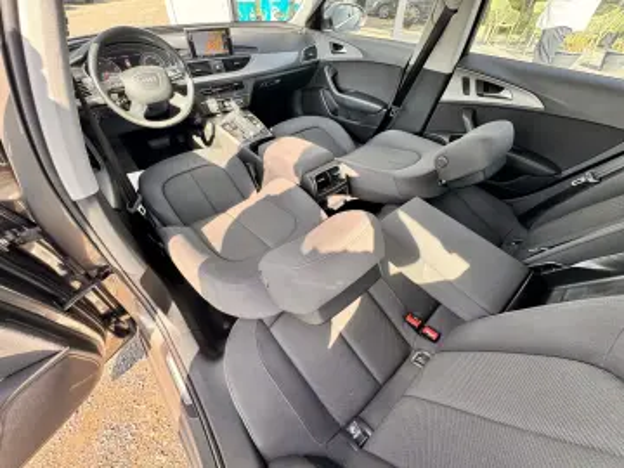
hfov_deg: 102.1
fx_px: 252
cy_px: 234
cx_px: 312
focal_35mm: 14
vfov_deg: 85.7
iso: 50
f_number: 2.2
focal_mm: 2.22
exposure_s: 1/99
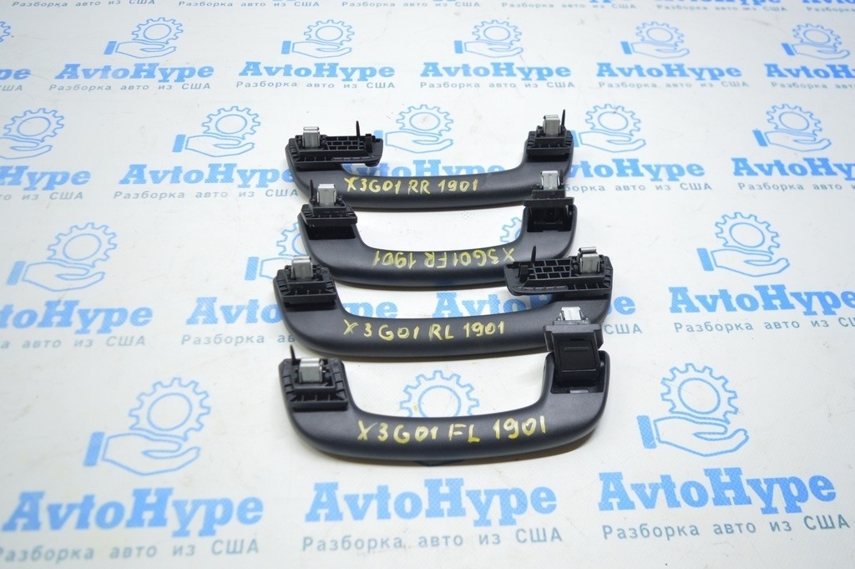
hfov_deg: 62.0
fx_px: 712
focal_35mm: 30
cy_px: 284
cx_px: 428
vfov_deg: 43.5
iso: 400
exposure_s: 1/40
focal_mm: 20
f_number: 3.5
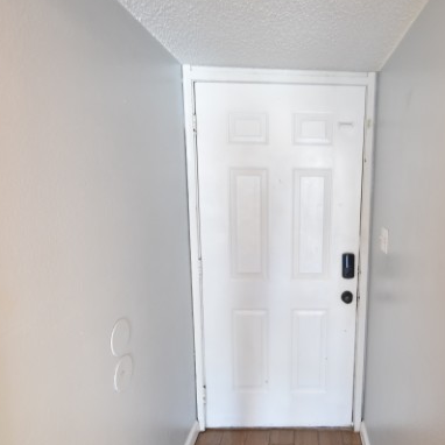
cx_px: 309
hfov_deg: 62.8
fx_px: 349
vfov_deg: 64.9
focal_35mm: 24
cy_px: 245
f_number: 3.5
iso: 800
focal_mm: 10
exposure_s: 1/20
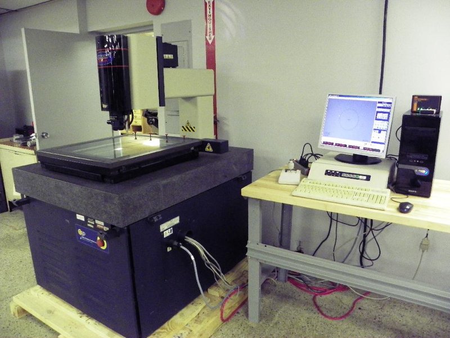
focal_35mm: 26
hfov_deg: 67.3
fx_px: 338
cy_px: 169
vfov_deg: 53.1
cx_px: 225
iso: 400
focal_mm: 4.6
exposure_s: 1/15
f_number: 2.8
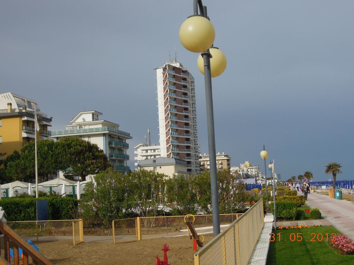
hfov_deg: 38.2
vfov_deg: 29.1
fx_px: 511
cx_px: 177
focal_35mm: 50
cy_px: 132
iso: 160
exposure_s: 1/1250
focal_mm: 9
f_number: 4.7
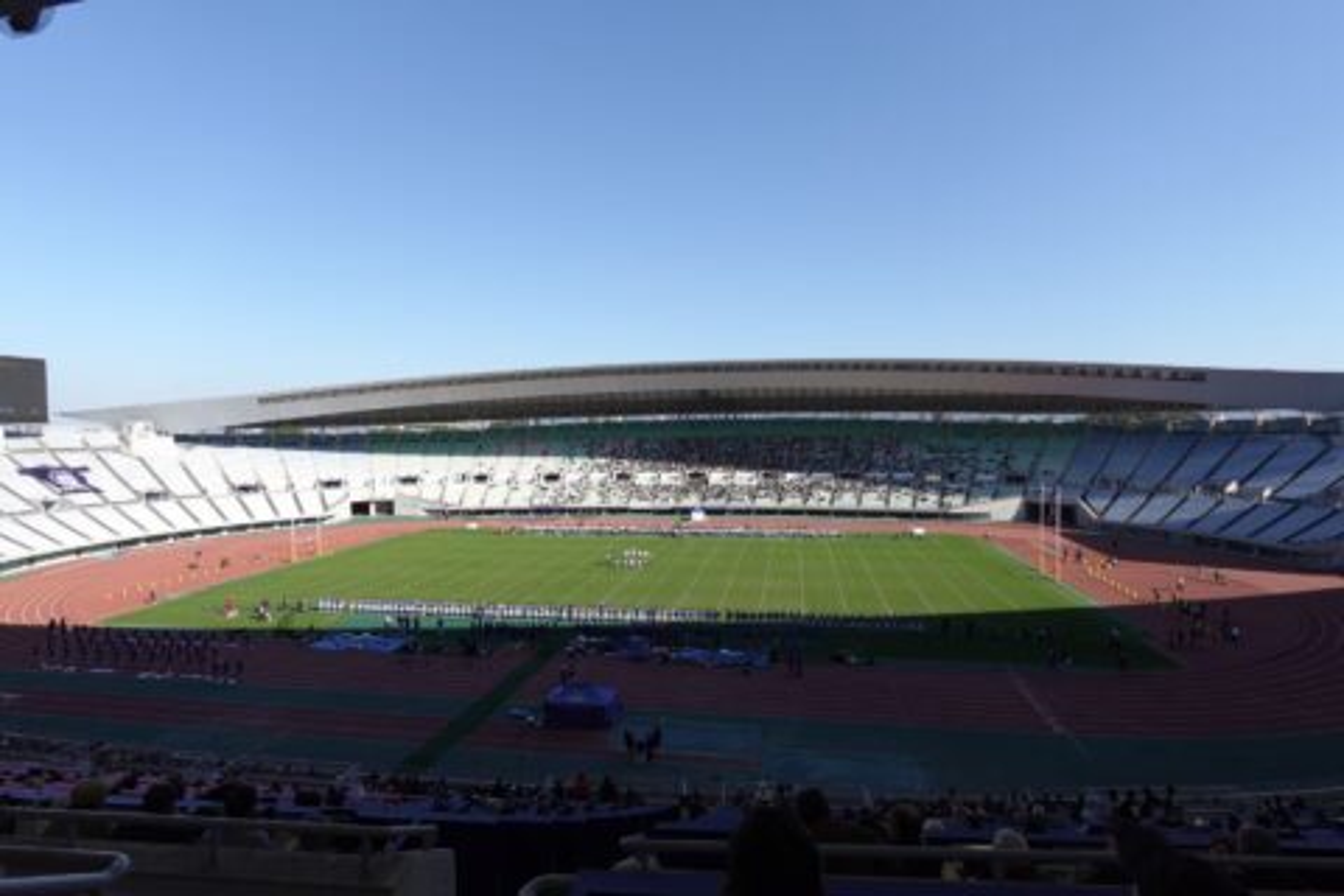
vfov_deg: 67.4
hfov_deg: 90.0
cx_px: 672
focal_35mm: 18
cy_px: 448
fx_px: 672
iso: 160
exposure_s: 1/125
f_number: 4
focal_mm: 6.9
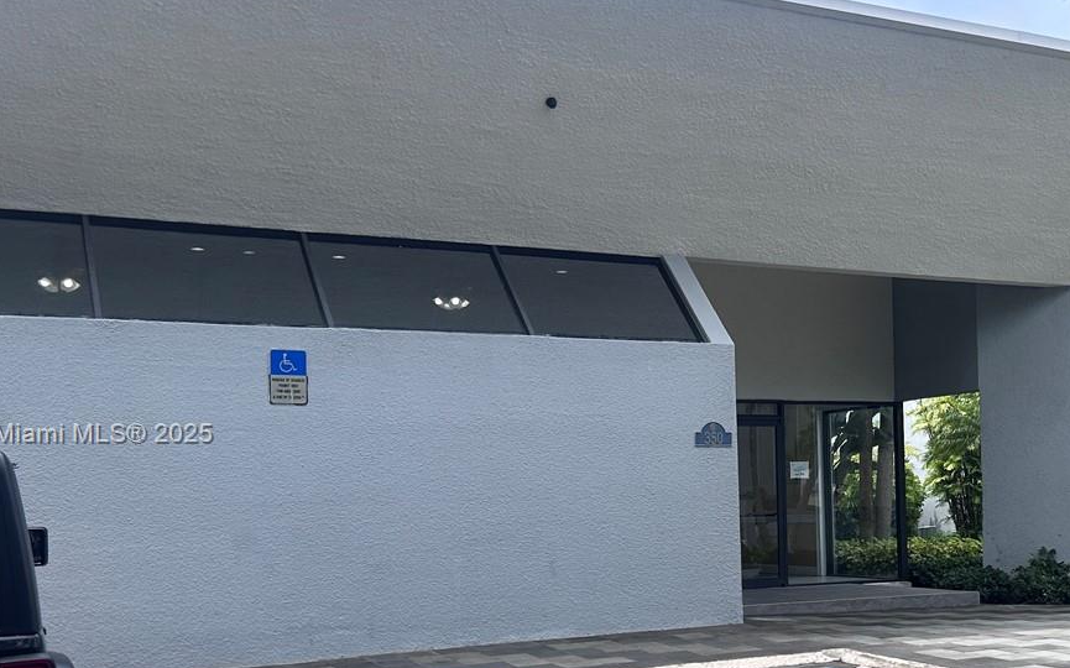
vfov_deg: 25.2
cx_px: 807
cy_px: 435
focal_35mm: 51
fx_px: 1487
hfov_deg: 38.5
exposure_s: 1/2299
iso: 50
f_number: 1.5
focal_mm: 5.7
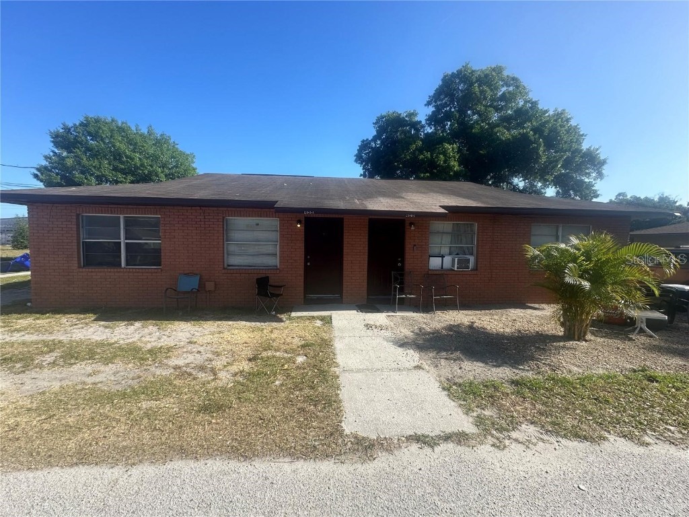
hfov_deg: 102.1
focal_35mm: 14
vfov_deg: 85.7
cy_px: 258
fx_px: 279
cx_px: 344
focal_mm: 2.22
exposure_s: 1/932
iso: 50
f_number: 2.2
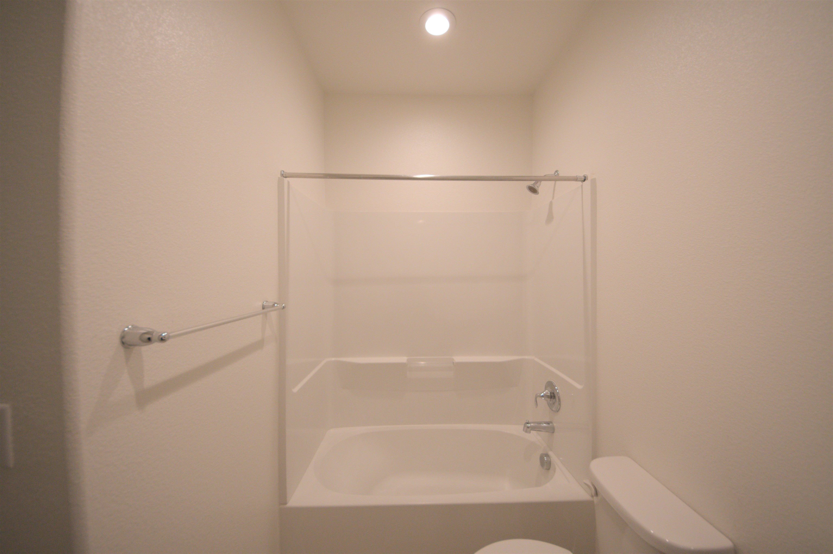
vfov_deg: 89.9
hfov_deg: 112.6
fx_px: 278
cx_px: 416
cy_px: 277
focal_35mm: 12
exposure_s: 1/200
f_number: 4.5
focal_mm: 8
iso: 800
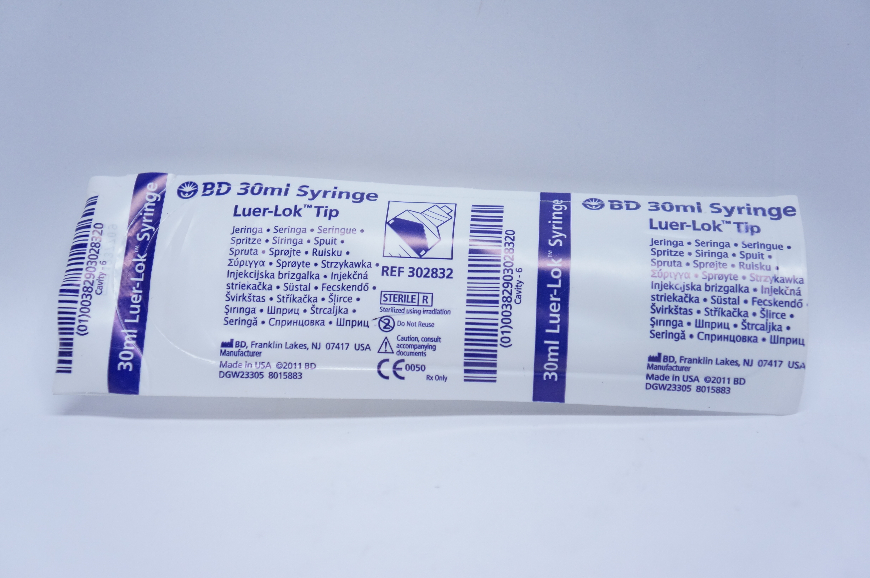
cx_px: 435
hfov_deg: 34.2
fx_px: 1412
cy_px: 289
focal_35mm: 58
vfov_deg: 23.1
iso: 800
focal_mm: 39
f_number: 4.5
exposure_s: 1/160
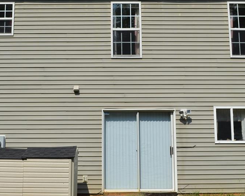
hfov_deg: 33.5
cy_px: 83
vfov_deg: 27.1
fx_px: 406
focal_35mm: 56
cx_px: 109
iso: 100
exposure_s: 1/320
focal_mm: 26
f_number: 9
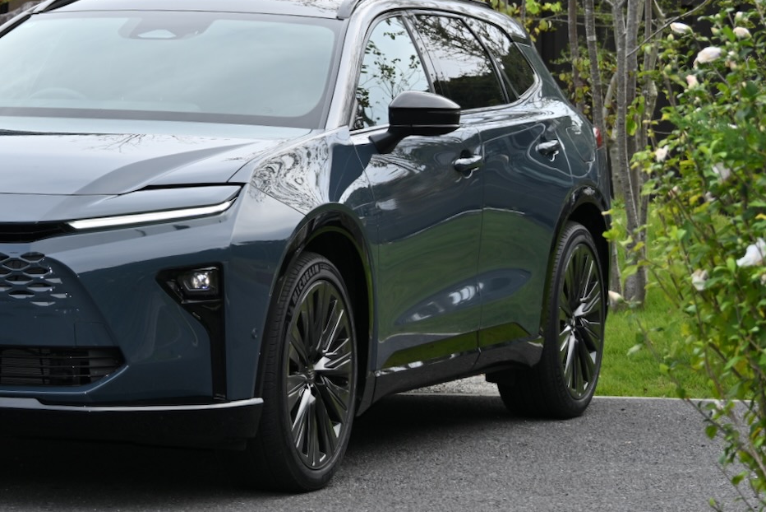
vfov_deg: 7.9
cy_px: 54
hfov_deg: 11.8
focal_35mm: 173
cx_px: 92
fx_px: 3682
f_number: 6
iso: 140
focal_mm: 84
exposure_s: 1/50
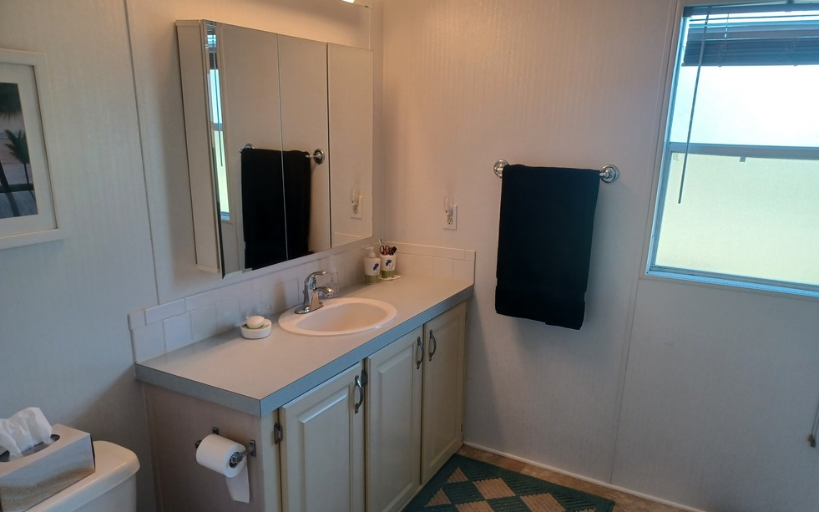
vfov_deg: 45.8
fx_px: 603
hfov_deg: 68.4
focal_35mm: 27
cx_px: 412
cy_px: 303
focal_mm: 4.6
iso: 100
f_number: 1.8
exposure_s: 1/50
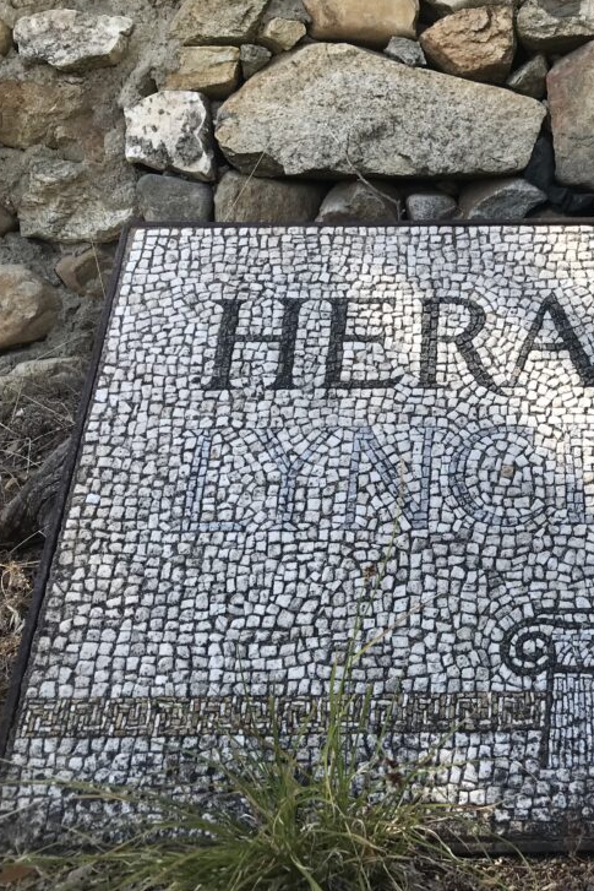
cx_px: 572
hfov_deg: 30.7
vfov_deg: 47.4
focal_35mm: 41
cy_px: 441
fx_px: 1014
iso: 20
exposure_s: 1/760
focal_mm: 3.99
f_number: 1.8
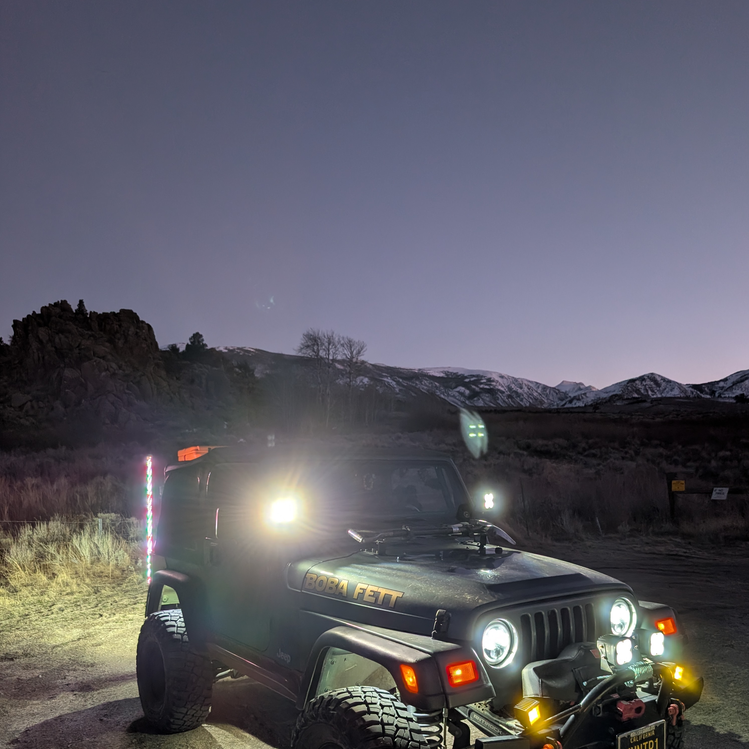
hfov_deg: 55.6
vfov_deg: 55.1
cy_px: 463
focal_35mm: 29
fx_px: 710
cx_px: 381
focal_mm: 6.9
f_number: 1.68
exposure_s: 1/50.1
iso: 51
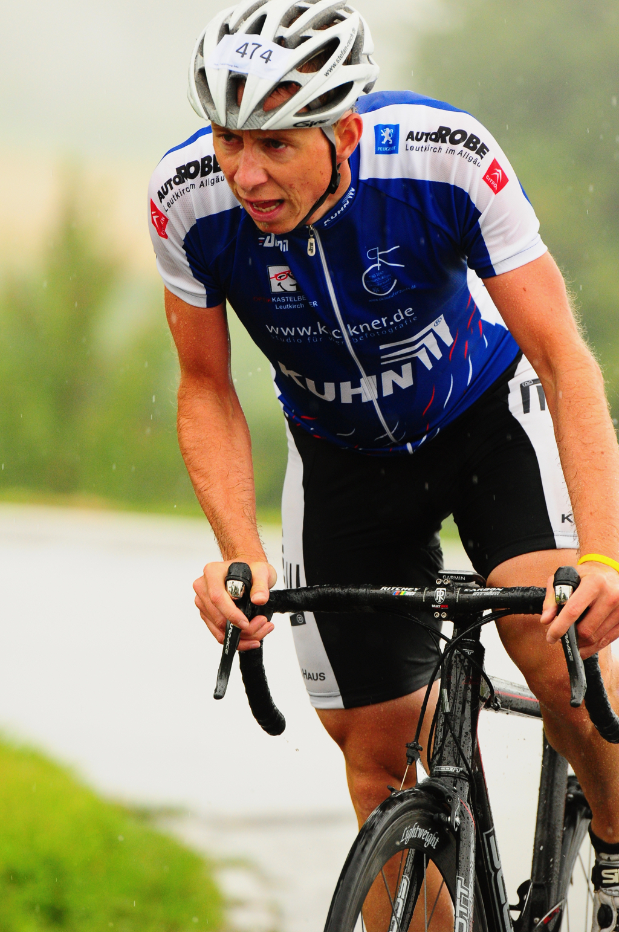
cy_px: 466
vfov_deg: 6.9
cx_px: 310
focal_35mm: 300
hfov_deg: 4.6
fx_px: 7758
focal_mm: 200
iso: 900
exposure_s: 1/1000
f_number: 4
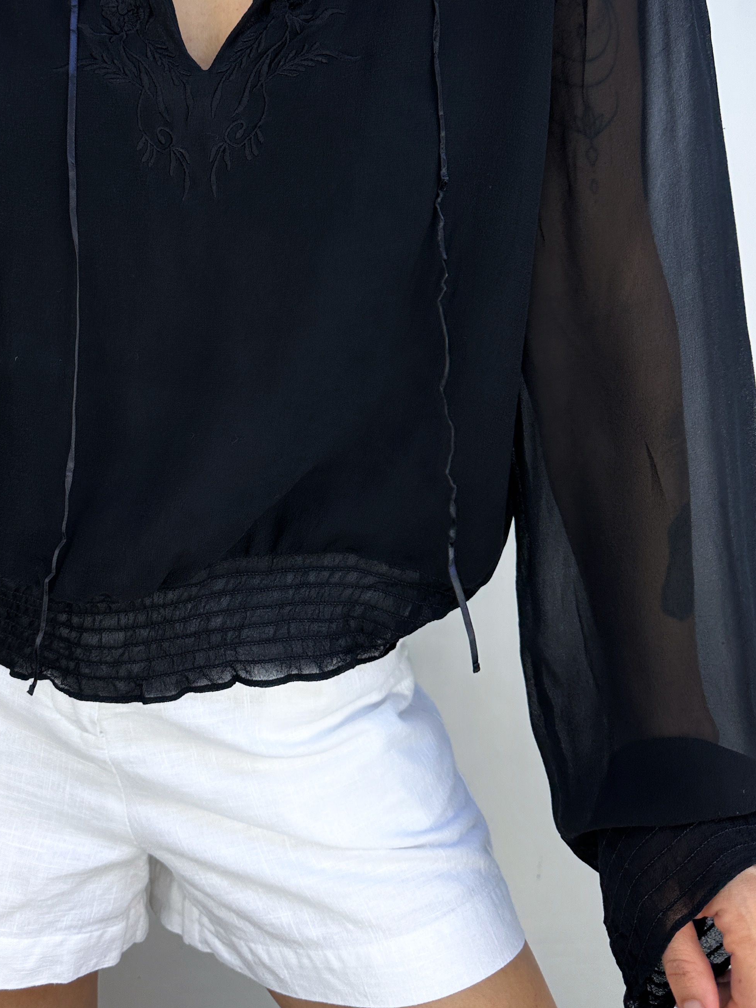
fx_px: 1077
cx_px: 244
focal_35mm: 37
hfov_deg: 38.2
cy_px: 339
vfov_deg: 49.3
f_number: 1.78
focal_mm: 6.86
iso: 80
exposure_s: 1/395
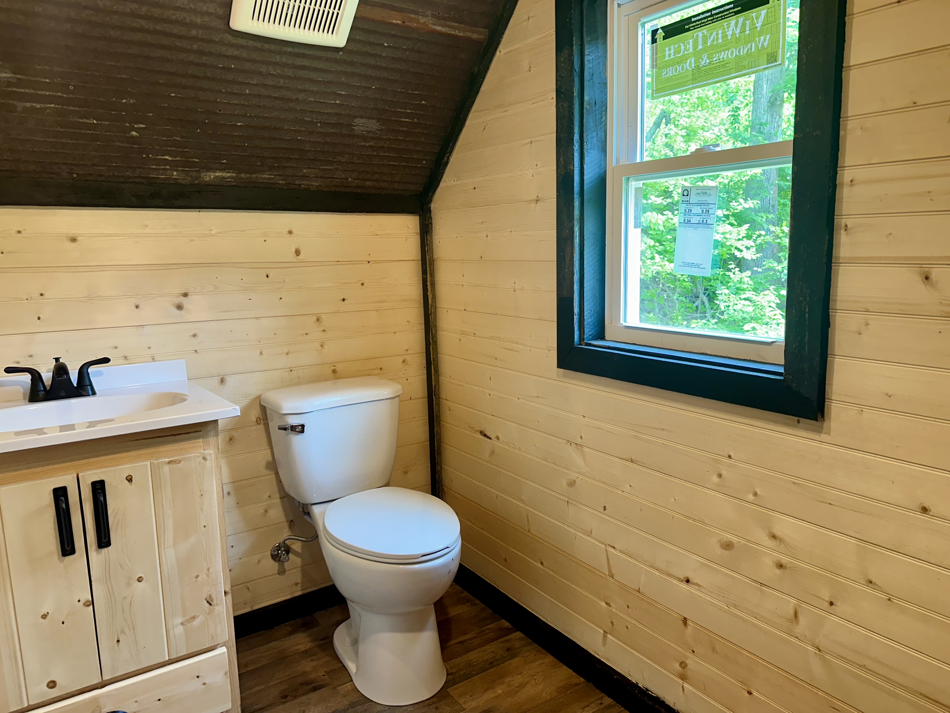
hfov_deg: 71.6
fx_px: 659
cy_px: 356
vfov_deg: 56.8
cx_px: 475
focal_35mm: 24
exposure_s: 1/120
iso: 160
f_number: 1.78
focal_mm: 6.86
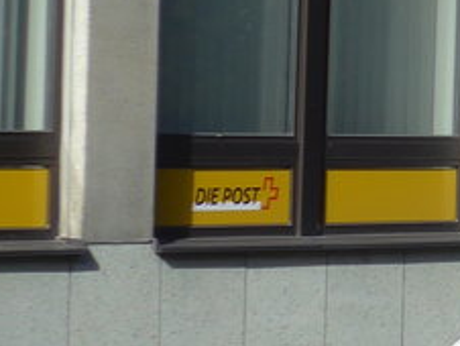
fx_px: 4164
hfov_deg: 6.1
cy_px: 43
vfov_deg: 4.8
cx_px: 961
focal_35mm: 313
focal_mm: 12
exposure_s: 1/1000
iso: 80
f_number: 3.5
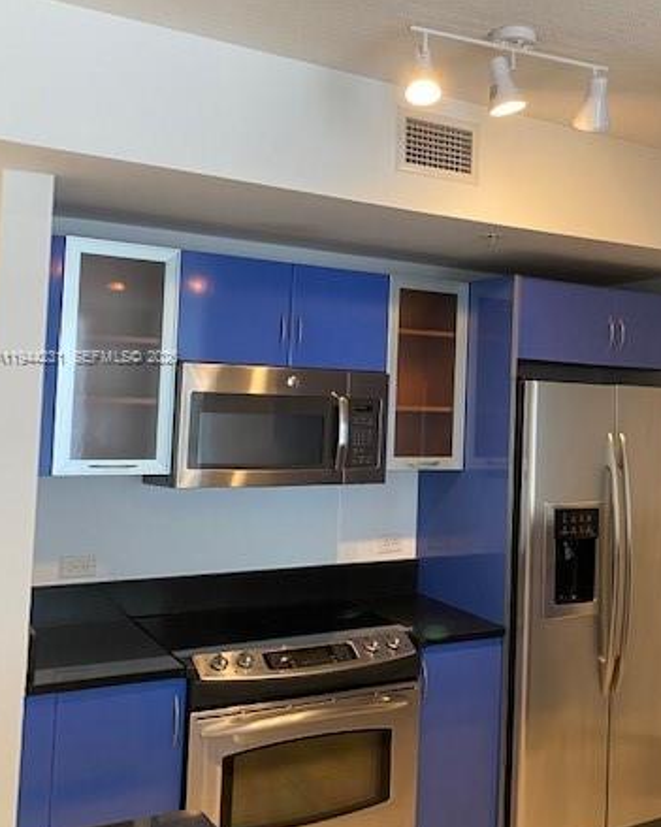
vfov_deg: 49.0
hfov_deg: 39.6
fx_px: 905
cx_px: 443
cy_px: 358
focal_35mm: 37
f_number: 1.8
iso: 100
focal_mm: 4.25
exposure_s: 1/60
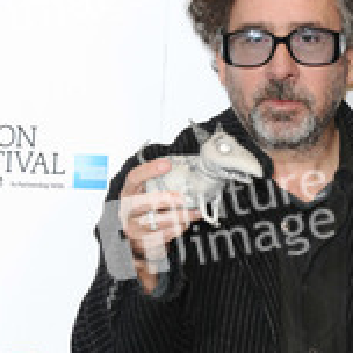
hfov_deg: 6.5
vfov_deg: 6.5
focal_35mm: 269
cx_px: 284
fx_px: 3104
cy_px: 341
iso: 320
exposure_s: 1/200
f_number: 4
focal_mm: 80
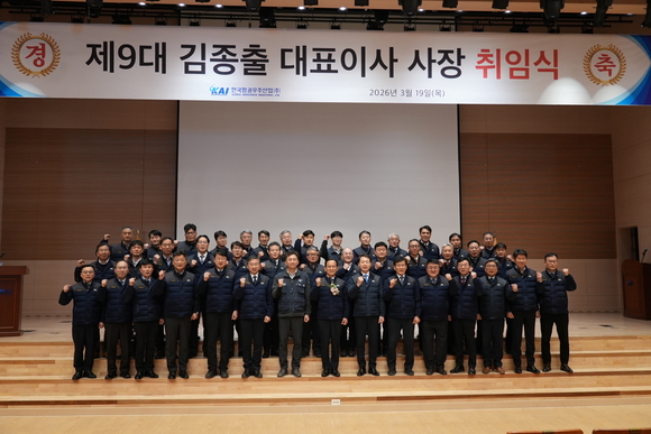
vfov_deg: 42.3
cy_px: 217
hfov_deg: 60.3
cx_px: 326
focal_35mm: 31
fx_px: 561
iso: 2500
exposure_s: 1/125
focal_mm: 31
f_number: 4
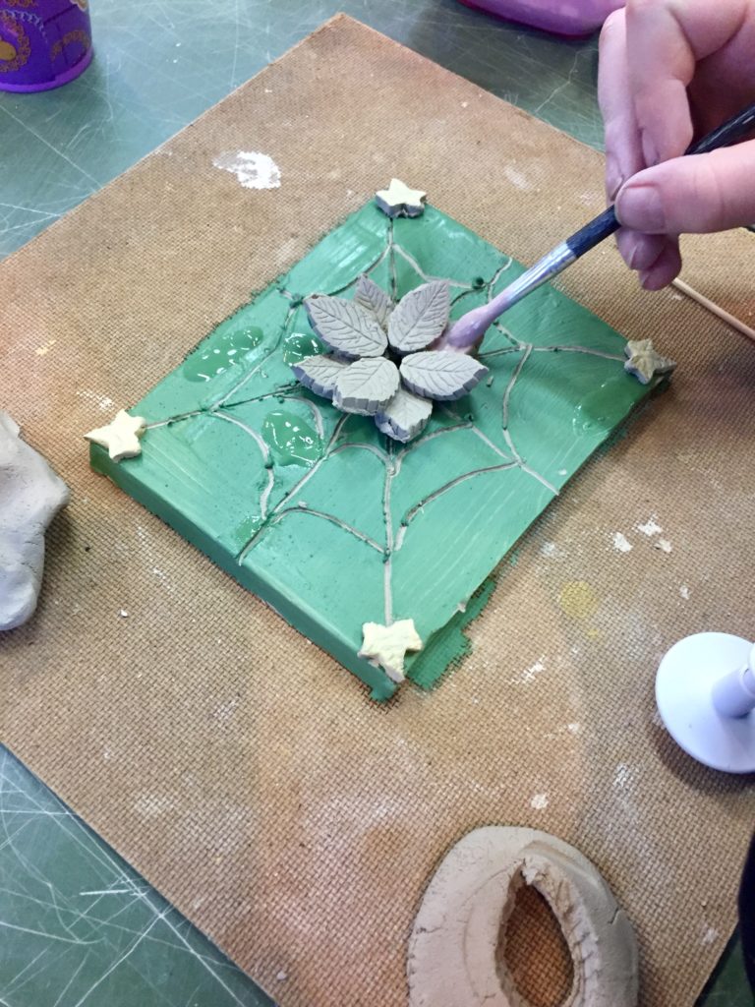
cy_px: 504
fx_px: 843
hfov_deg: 48.2
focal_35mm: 29
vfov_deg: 61.7
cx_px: 378
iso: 200
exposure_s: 1/33
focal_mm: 4.15
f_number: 2.2
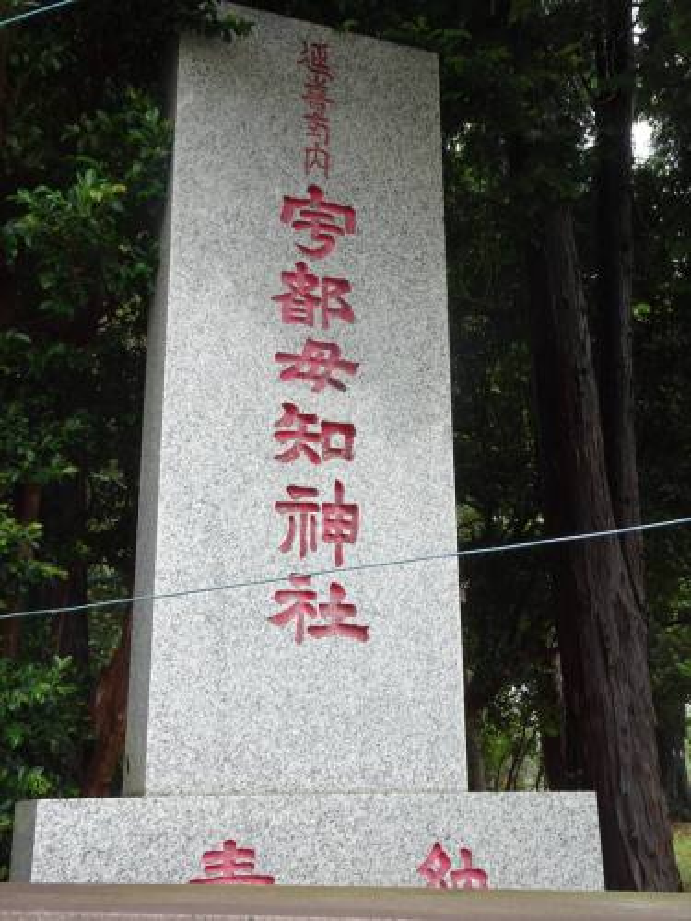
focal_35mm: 36
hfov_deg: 39.7
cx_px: 346
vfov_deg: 51.4
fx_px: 958
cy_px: 460
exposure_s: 1/160
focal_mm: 6.17
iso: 80
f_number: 4
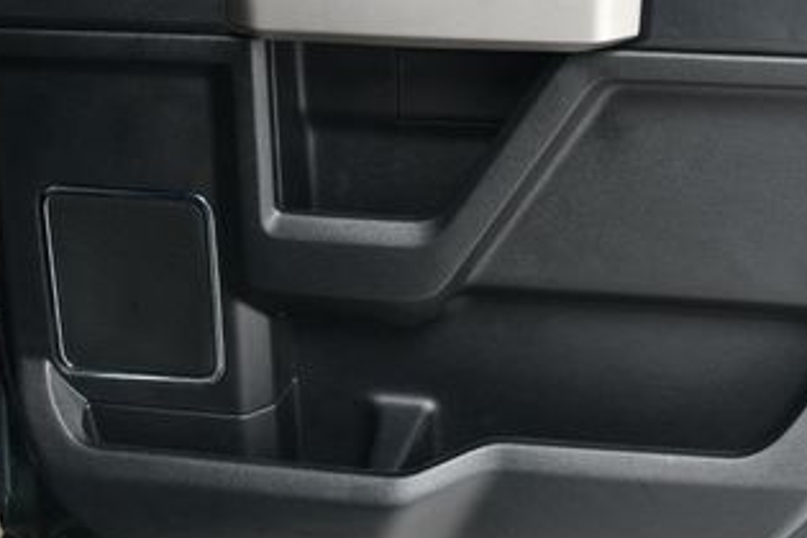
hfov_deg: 32.8
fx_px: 1367
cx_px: 456
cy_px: 131
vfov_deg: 22.0
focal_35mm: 61
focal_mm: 20
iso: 100
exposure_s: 1/160
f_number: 5.6
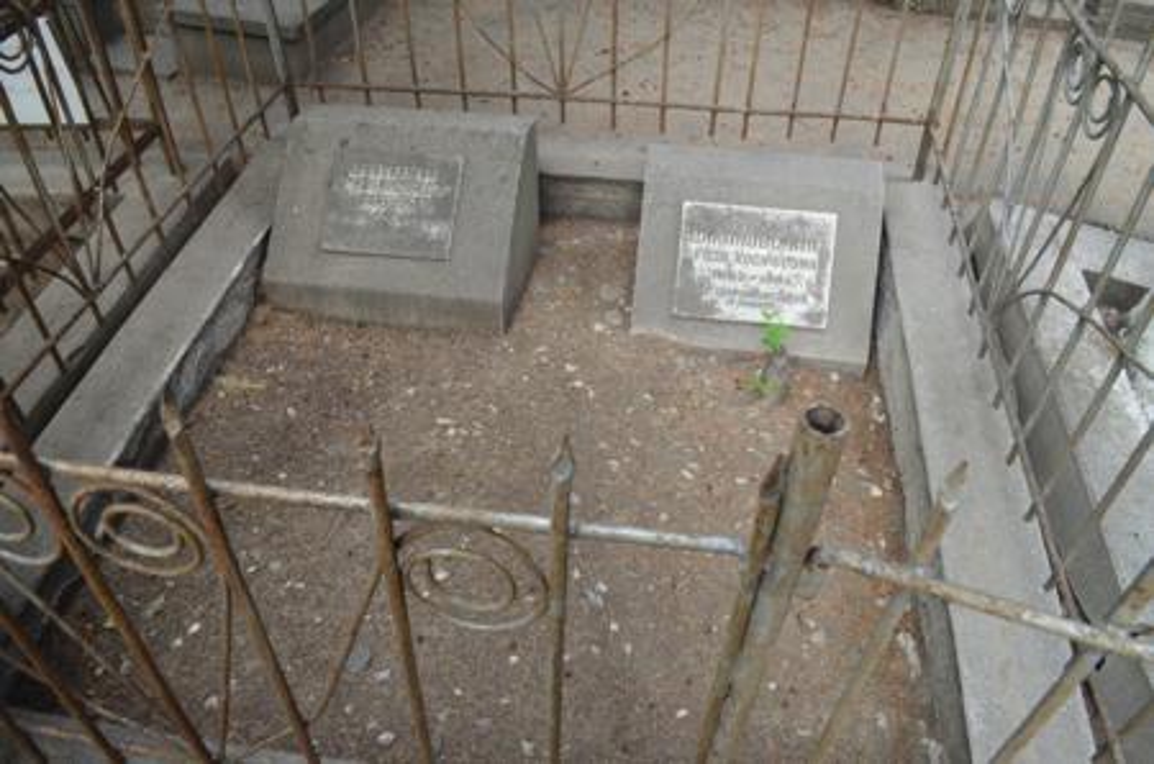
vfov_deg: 47.7
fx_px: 864
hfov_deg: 67.5
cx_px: 577
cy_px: 382
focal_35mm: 27
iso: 640
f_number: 5.6
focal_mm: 18
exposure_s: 1/40
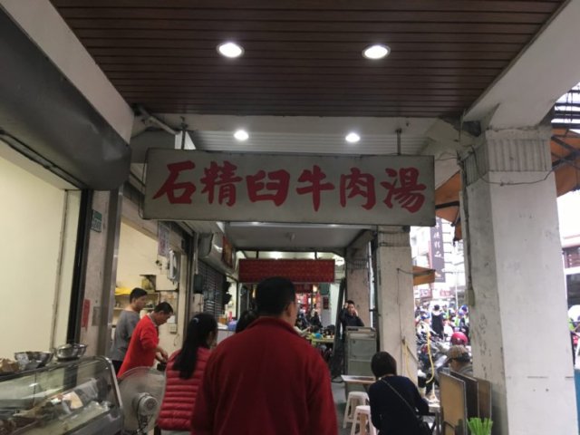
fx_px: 486
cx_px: 290
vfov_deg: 48.2
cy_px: 218
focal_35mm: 29
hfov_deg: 61.7
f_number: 2.2
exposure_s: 1/30
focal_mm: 4.15
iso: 125
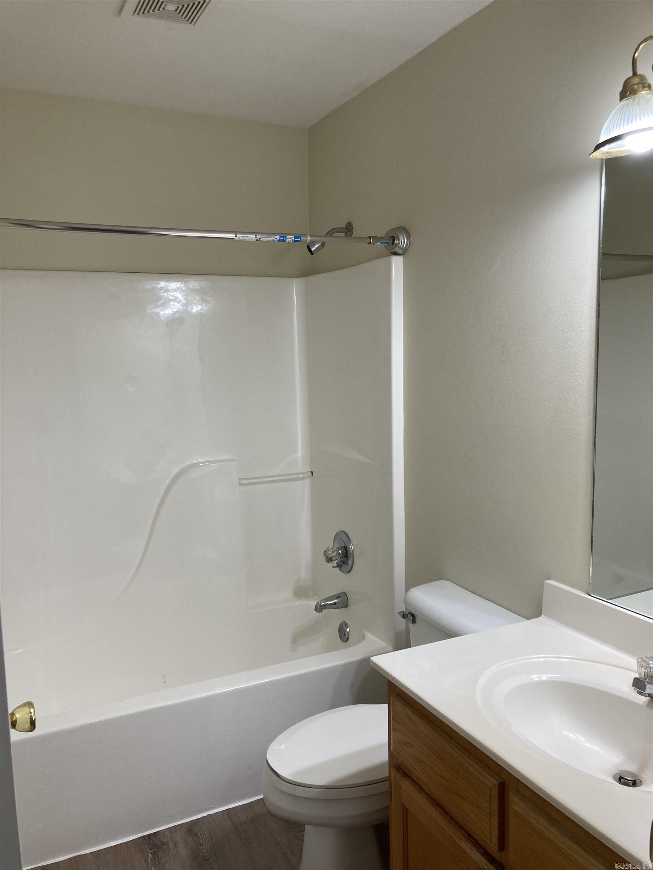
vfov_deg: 63.4
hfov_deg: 49.7
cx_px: 326
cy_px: 435
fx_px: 704
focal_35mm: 28
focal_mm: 3.99
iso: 50
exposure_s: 1/120
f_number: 1.8
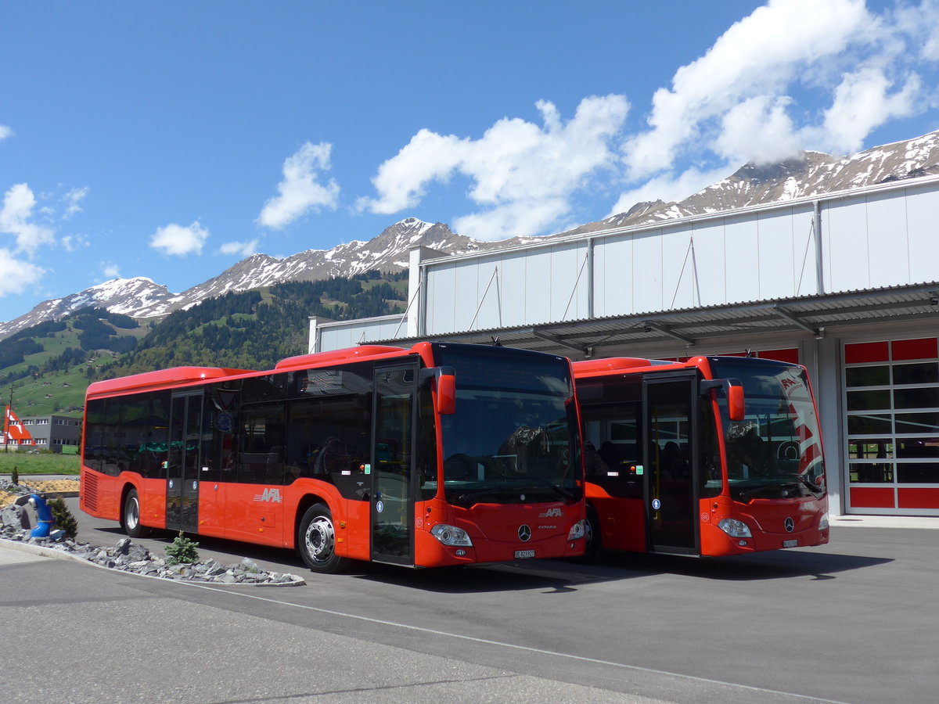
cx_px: 470
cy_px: 352
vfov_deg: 39.7
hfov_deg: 51.4
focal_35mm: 36
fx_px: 977
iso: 80
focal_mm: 7.5
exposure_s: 1/2000
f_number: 2.8
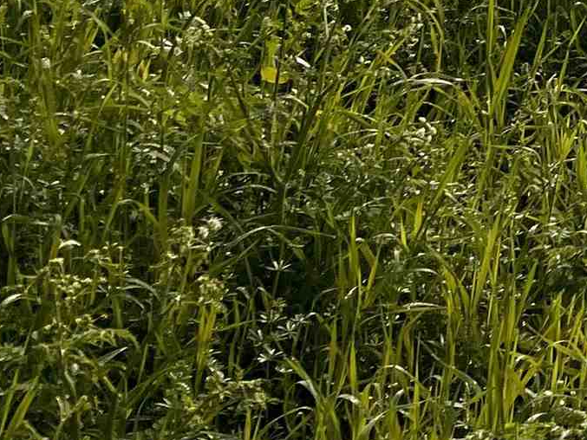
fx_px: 2001
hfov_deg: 13.7
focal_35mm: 118
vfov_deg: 11.2
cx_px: 1249
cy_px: -490
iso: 50
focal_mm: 5.1
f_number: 1.6
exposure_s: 1/4854
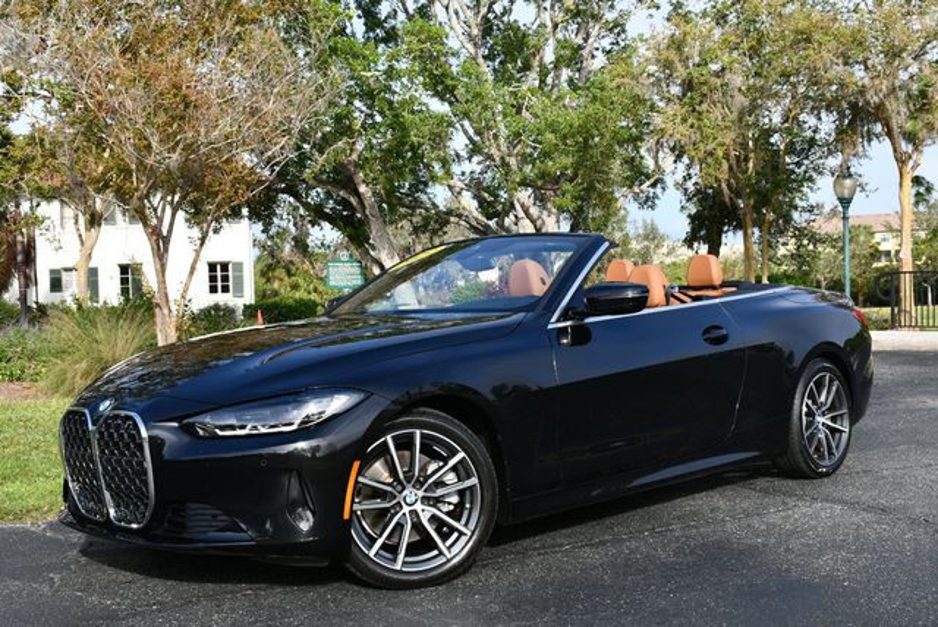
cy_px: 314
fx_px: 1147
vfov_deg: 30.6
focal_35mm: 44
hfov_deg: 44.5
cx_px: 469
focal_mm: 22
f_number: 7.1
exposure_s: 1/200
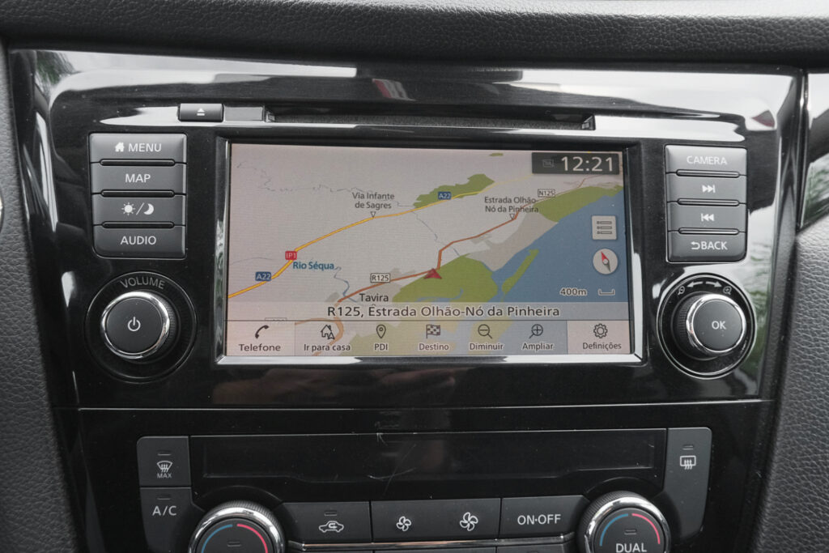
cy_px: 276
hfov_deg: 61.9
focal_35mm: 30
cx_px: 414
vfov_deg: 43.6
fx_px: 691
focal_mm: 20.3
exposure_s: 1/180
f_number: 9
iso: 2000
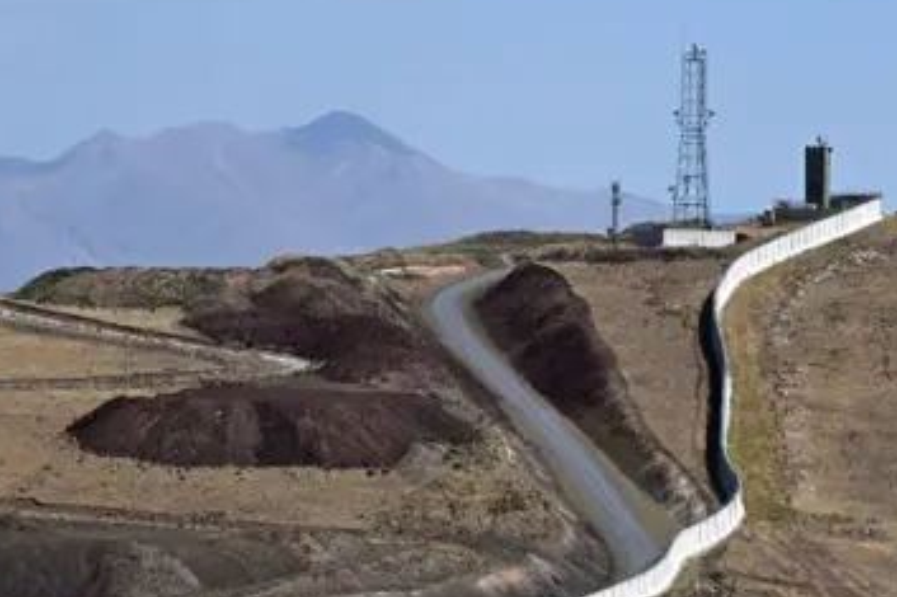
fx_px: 8069
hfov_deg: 6.4
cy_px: 584
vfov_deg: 4.2
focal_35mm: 324
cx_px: 401
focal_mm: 130
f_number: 6.3
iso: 320
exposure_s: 1/3200
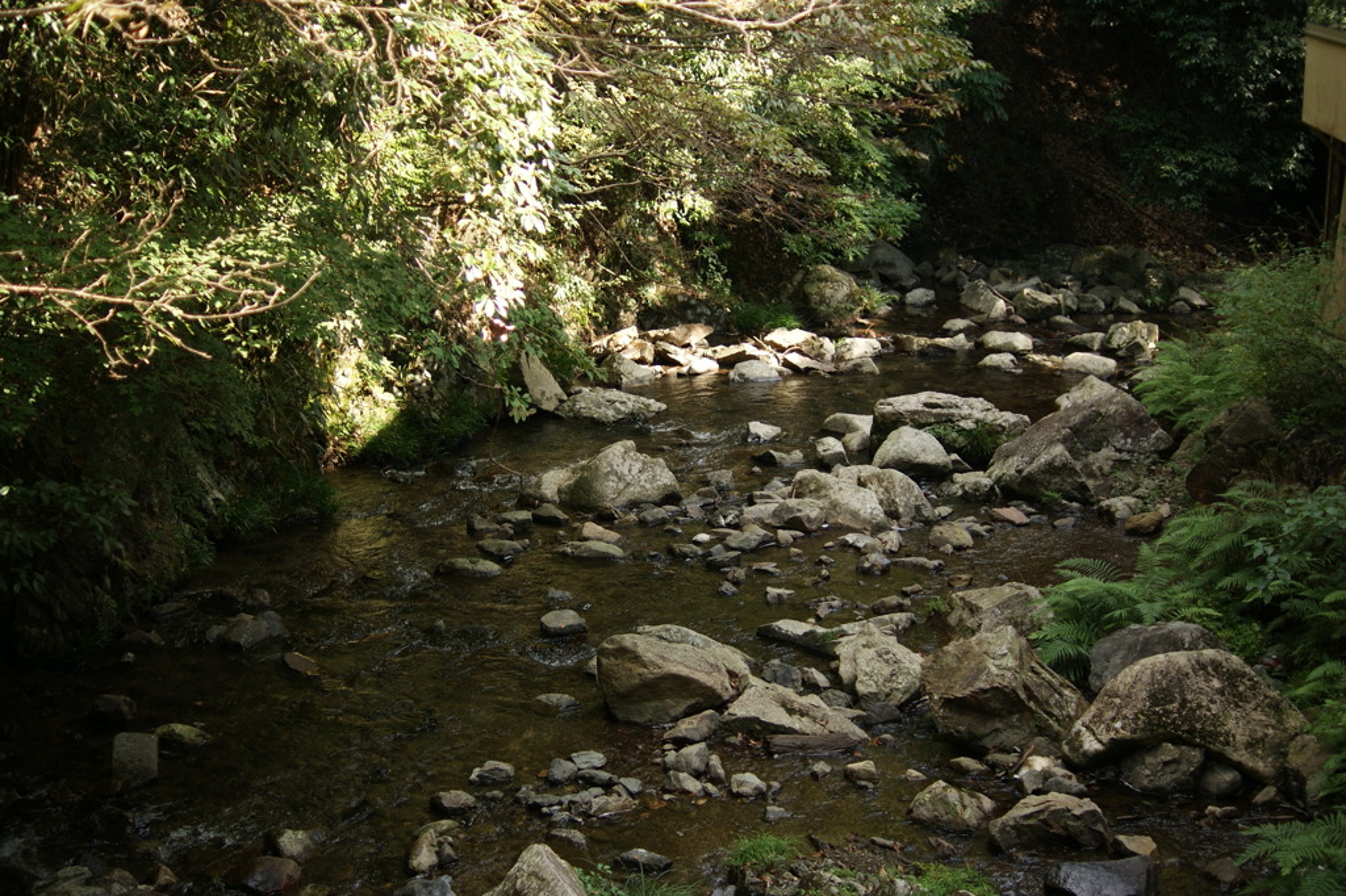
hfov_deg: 37.9
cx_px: 673
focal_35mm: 52
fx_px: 1962
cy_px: 448
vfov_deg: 25.7
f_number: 1.8
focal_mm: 35
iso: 100
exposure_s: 1/320
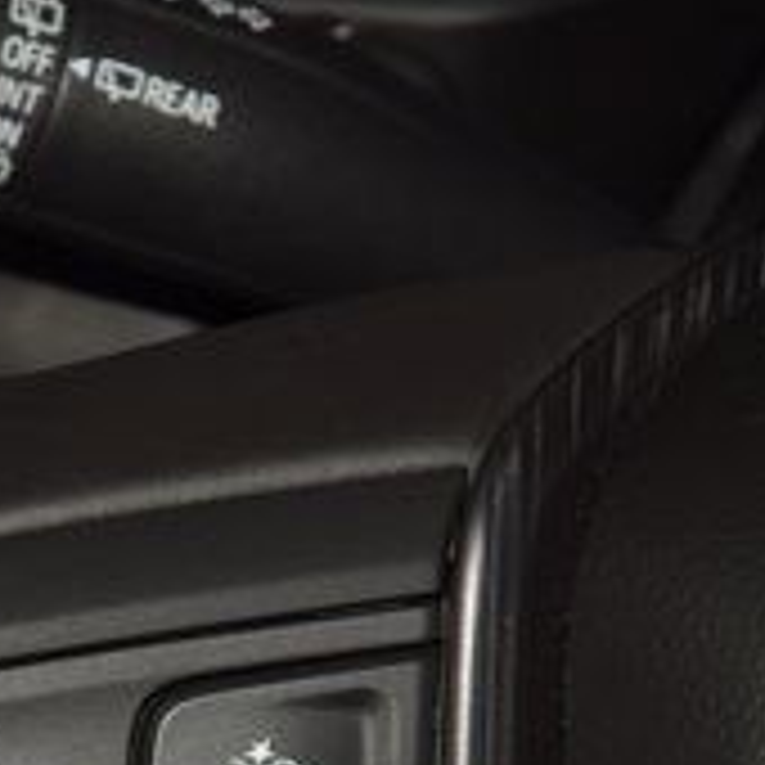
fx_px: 8426
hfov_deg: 5.2
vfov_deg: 5.2
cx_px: 72
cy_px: 925
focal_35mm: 337
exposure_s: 1/125
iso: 100
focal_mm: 70
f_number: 8
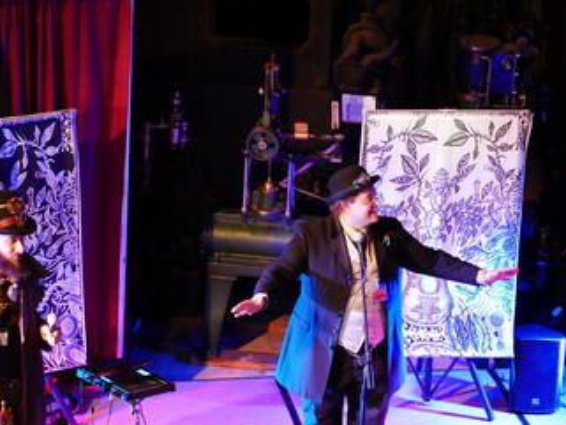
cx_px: 312
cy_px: 240
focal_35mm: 126
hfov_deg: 15.6
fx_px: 2061
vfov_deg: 11.8
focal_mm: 45
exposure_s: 1/100
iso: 2500
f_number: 1.8
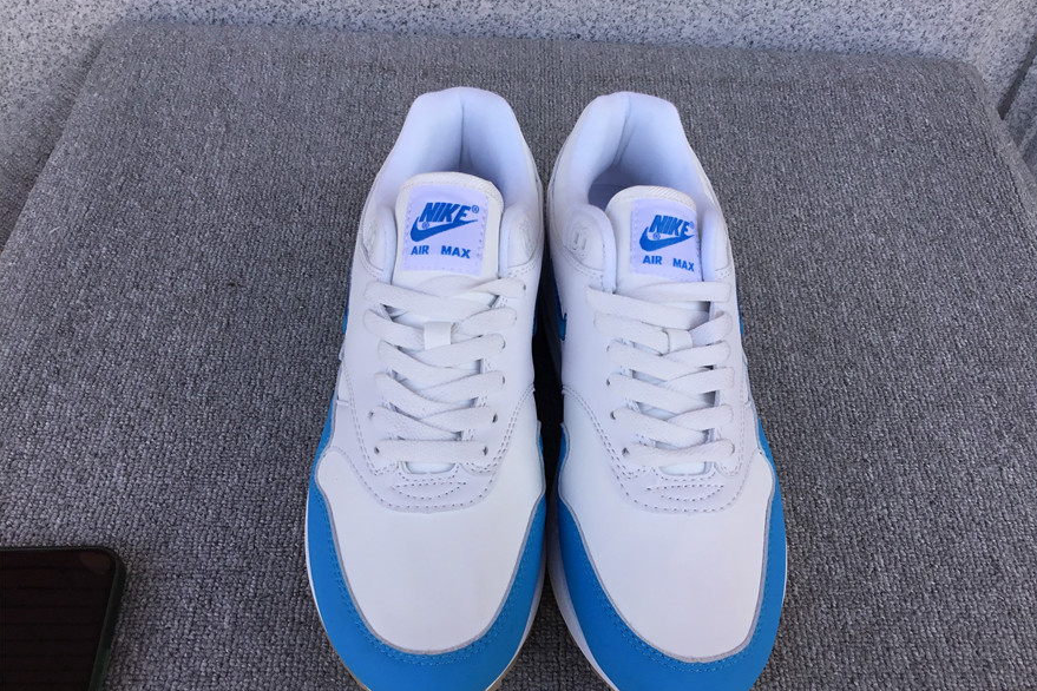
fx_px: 951
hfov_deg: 57.2
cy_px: 373
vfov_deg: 39.9
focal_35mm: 33
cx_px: 529
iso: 25
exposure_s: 1/286
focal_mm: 3.3
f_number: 2.4
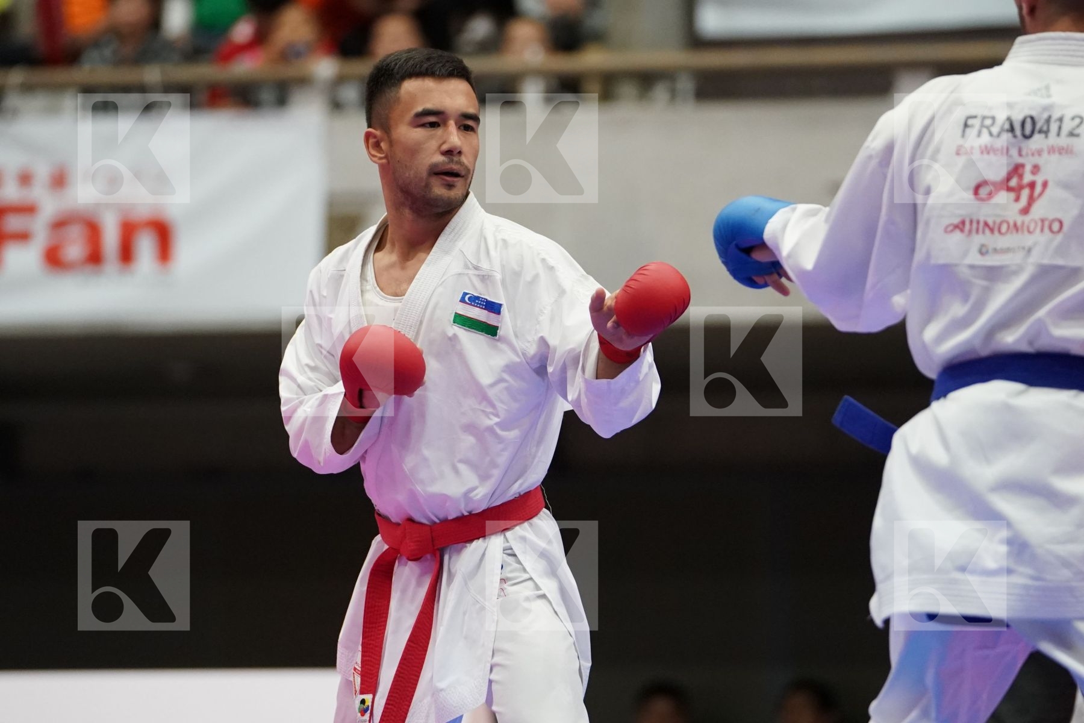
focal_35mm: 261
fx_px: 7858
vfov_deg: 5.3
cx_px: 542
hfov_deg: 7.9
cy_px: 362
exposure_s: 1/1000
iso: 4000
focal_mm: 174
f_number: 2.8
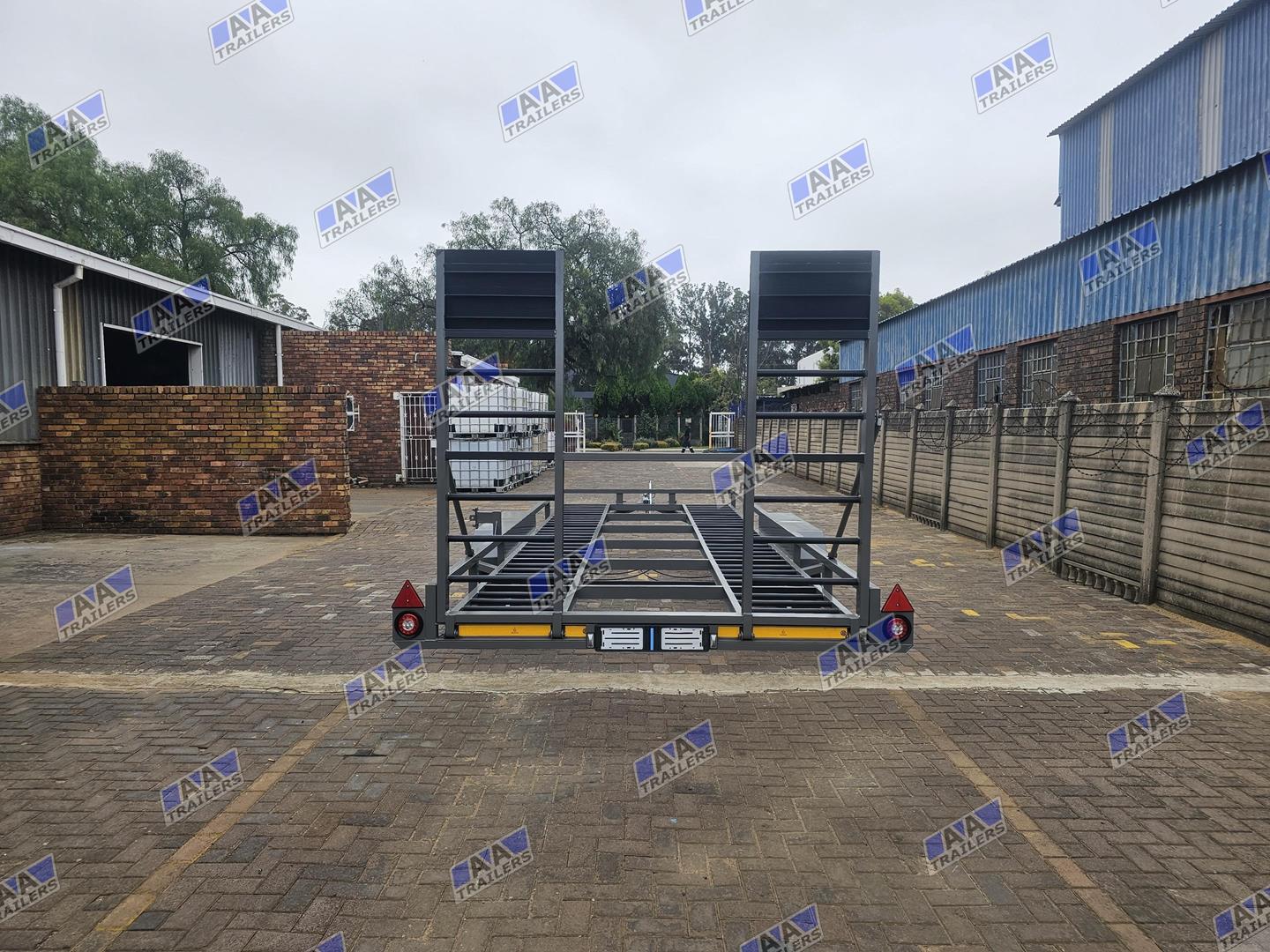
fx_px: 844
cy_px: 476
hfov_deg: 73.9
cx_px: 635
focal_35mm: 23
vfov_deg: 58.9
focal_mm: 6.3
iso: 25
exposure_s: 1/100
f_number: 1.7
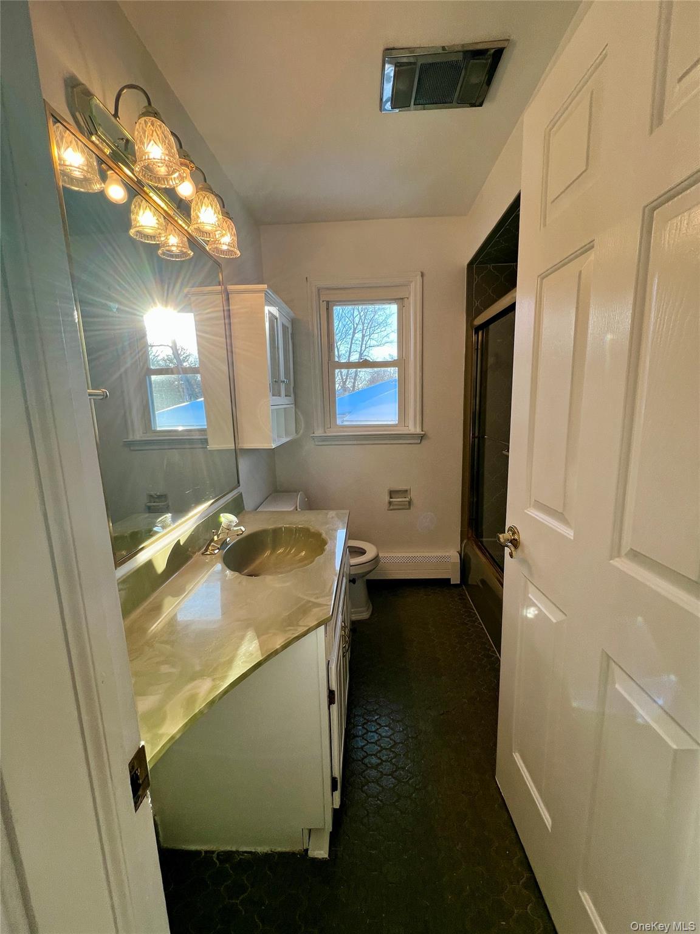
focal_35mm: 13
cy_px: 467
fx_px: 351
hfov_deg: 89.9
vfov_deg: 106.2
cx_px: 350
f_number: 1.8
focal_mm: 1.57
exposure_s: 1/120
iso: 40
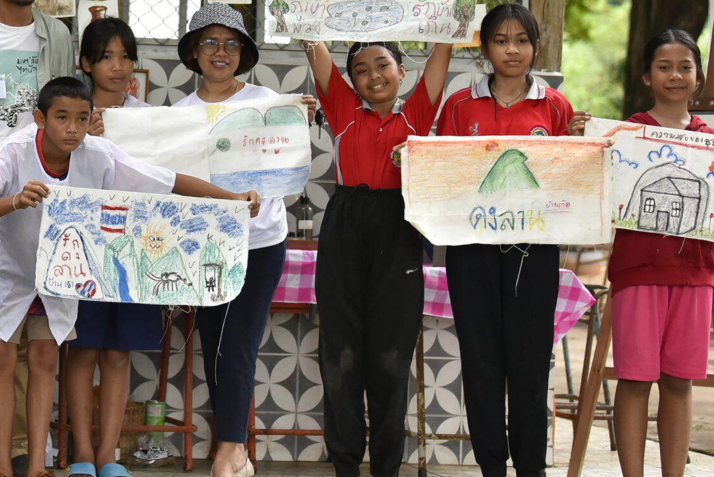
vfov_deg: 8.5
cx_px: -54
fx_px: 3194
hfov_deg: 12.6
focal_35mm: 161
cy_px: 88
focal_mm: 70
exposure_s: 1/2000
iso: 1000
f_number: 2.8
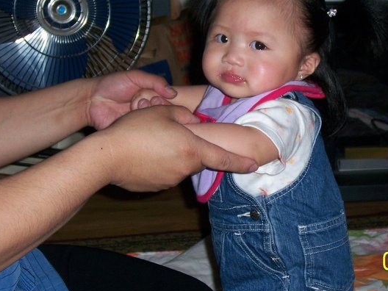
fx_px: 1177
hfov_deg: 18.7
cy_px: 101
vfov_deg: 14.1
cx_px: 241
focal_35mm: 105
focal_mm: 11.6
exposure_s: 1/100
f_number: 3.8
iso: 100
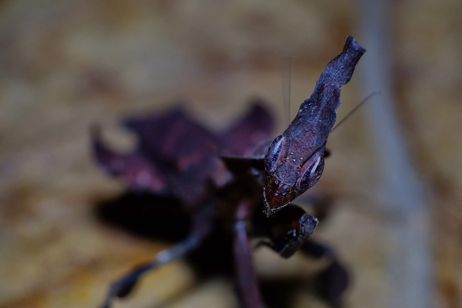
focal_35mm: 90
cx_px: 231
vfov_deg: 15.2
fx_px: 1155
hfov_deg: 22.6
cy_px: 154
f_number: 8
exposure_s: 1/60
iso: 640
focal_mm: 60
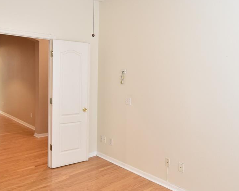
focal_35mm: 31
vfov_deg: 47.0
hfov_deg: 57.0
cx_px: 133
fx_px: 219
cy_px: 84
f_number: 3.5
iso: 800
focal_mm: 10
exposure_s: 1/60
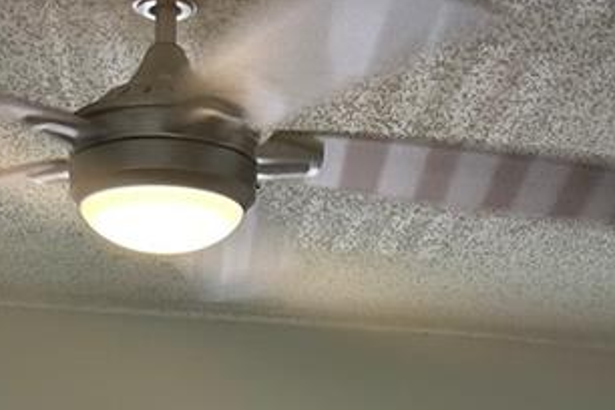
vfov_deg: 10.7
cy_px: 1039
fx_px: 1811
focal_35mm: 106
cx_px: 175
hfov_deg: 19.2
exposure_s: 1/124
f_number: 1.5
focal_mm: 5.7
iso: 50
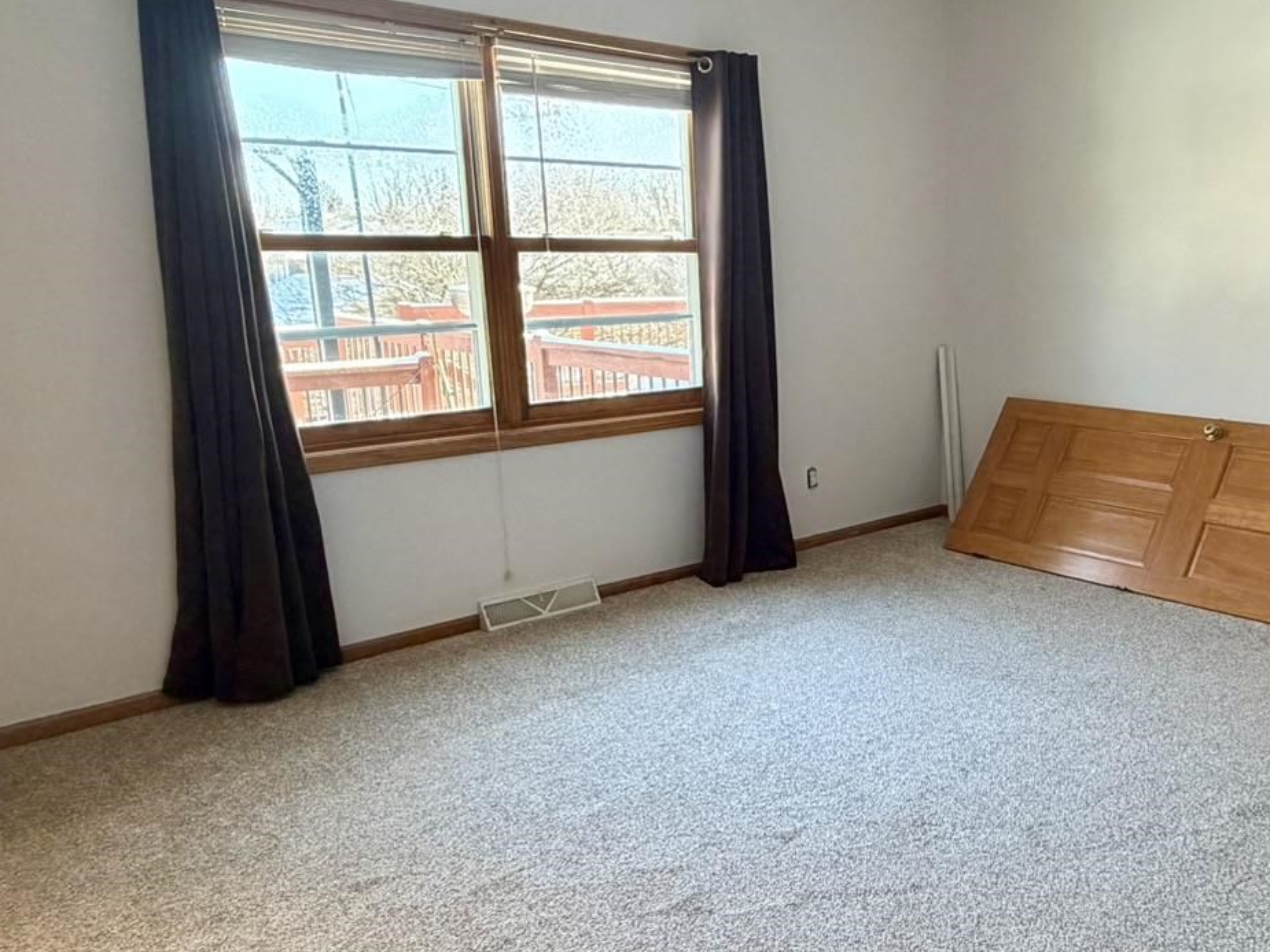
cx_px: 932
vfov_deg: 45.4
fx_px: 1137
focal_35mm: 31
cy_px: 498
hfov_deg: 55.9
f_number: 2.2
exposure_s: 1/60
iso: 200
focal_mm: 2.22
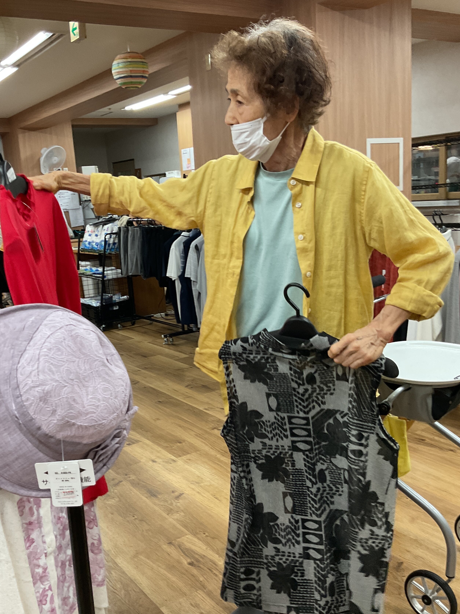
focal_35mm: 35
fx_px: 620
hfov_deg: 40.5
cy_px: 327
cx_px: 186
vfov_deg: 52.6
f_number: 1.8
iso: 64
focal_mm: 3
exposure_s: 1/50
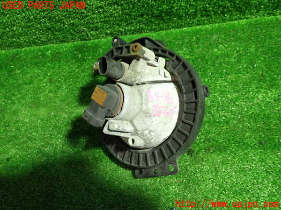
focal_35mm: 30
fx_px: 244
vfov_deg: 46.8
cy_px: 105
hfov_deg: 60.0
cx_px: 140
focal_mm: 5.4
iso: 320
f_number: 2.3
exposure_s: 1/30
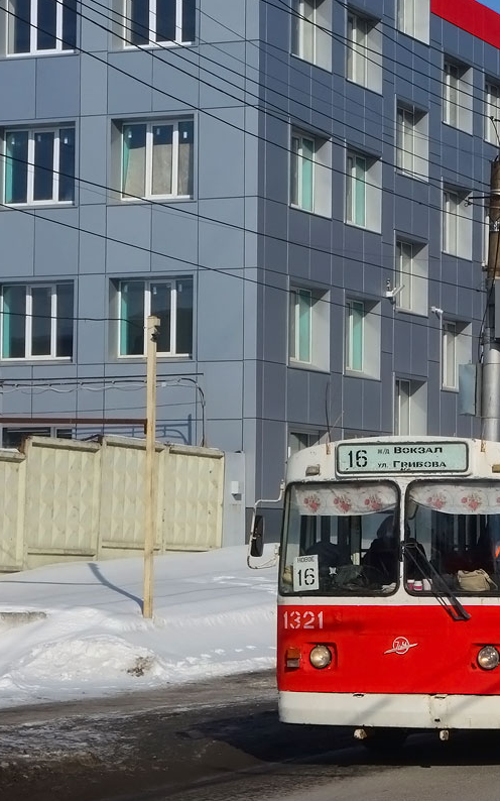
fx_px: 2050
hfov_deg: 13.7
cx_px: 472
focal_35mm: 94
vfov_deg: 22.1
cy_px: 400
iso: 125
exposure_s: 1/500
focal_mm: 22.74
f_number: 10
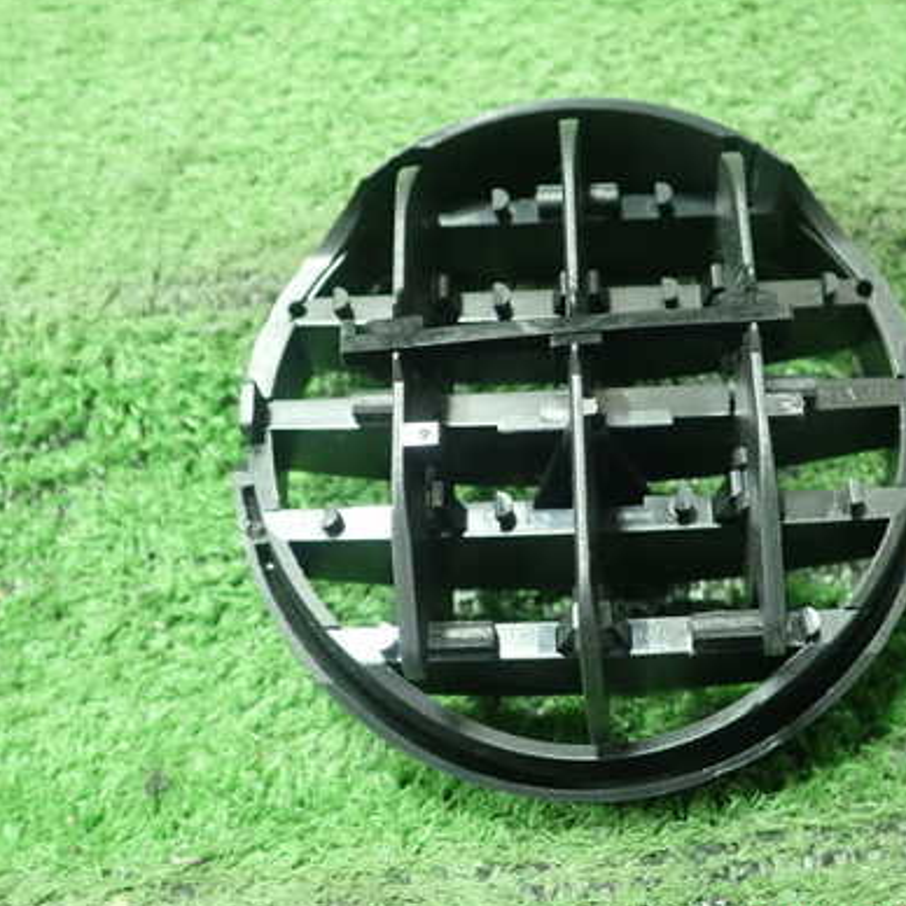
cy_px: 437
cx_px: 581
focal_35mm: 41
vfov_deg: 40.9
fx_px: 1214
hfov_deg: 40.6
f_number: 2.3
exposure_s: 1/100
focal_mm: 5.5
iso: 800
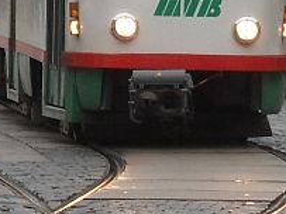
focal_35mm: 758
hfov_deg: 2.6
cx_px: 230
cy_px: -120
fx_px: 6259
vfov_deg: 2.0
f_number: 5.8
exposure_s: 1/30
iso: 100
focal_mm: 26.3
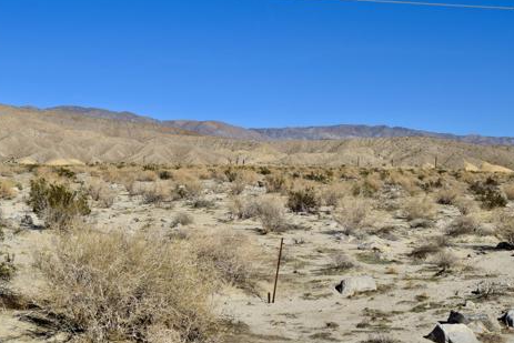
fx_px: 828
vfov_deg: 23.4
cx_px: 233
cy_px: 143
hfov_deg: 34.5
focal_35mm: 58
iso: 360
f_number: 8
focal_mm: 28
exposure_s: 1/2000
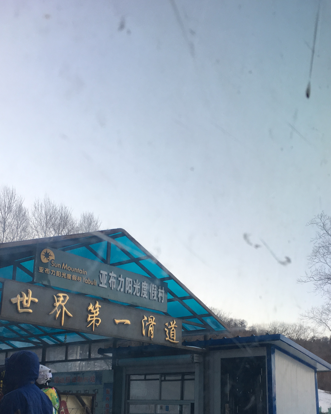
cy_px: 295
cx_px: 164
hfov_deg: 35.7
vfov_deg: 42.8
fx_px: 514
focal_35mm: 42
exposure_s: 1/100
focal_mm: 4.15
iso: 32
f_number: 2.2
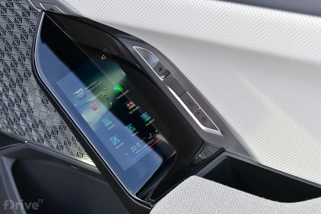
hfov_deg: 27.0
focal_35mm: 75
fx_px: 669
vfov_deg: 18.2
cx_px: 160
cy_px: 107
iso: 400
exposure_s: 1/320
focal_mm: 50
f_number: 6.3
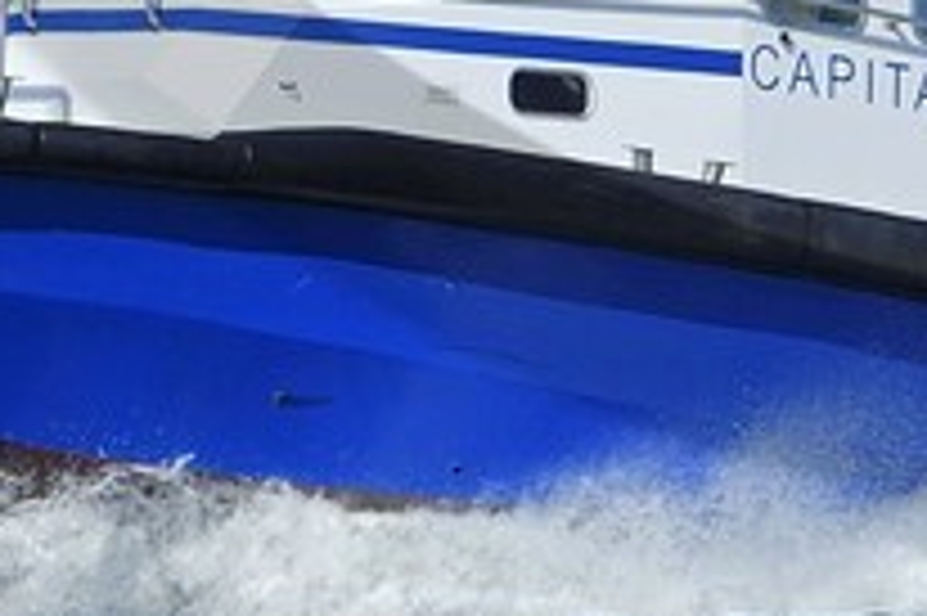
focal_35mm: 1551
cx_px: 1269
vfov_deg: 0.9
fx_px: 39905
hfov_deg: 1.3
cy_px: -1344
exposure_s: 1/640
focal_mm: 200
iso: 200
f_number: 8
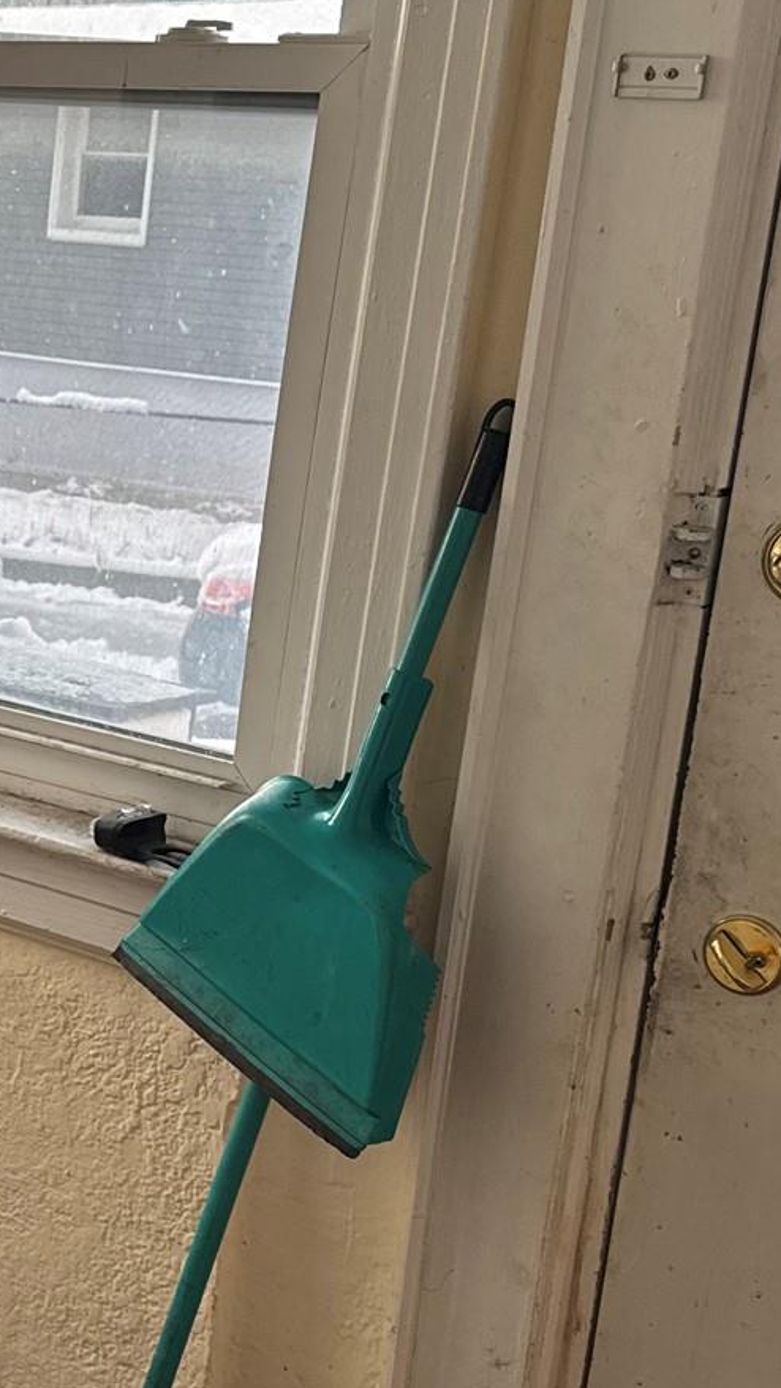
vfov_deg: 34.3
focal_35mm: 61
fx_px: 2245
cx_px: -264
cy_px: 764
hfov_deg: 18.3
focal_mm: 6.76
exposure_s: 1/120
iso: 200
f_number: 1.78
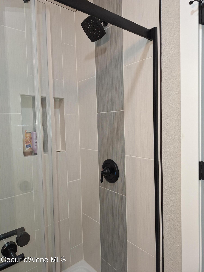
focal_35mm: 23
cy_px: 136
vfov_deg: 73.9
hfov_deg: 58.9
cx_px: 102
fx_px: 181
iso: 25
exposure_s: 1/40
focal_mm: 5.54
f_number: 1.8
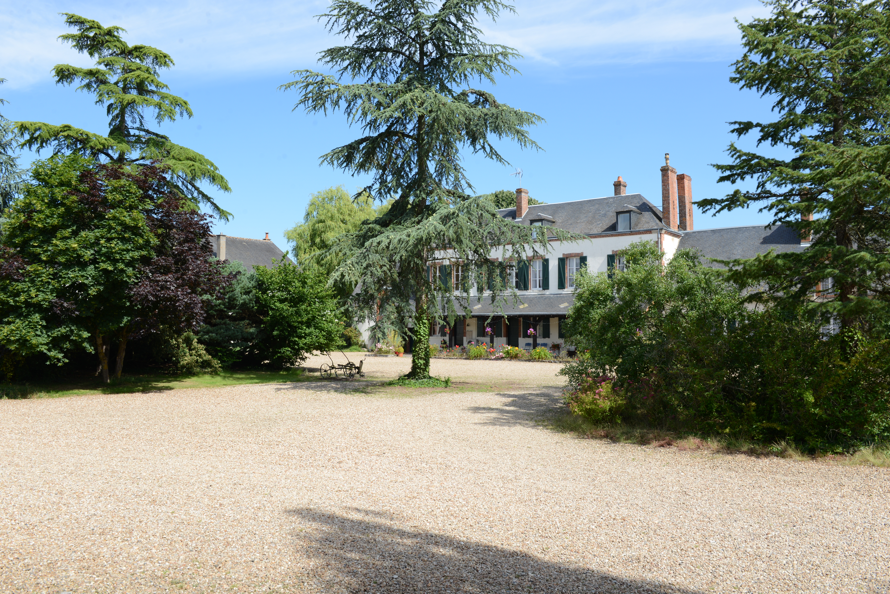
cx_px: 445
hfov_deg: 63.6
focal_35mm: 29
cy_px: 297
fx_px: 717
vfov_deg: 45.0
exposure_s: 1/60
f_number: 13
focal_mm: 29
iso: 100
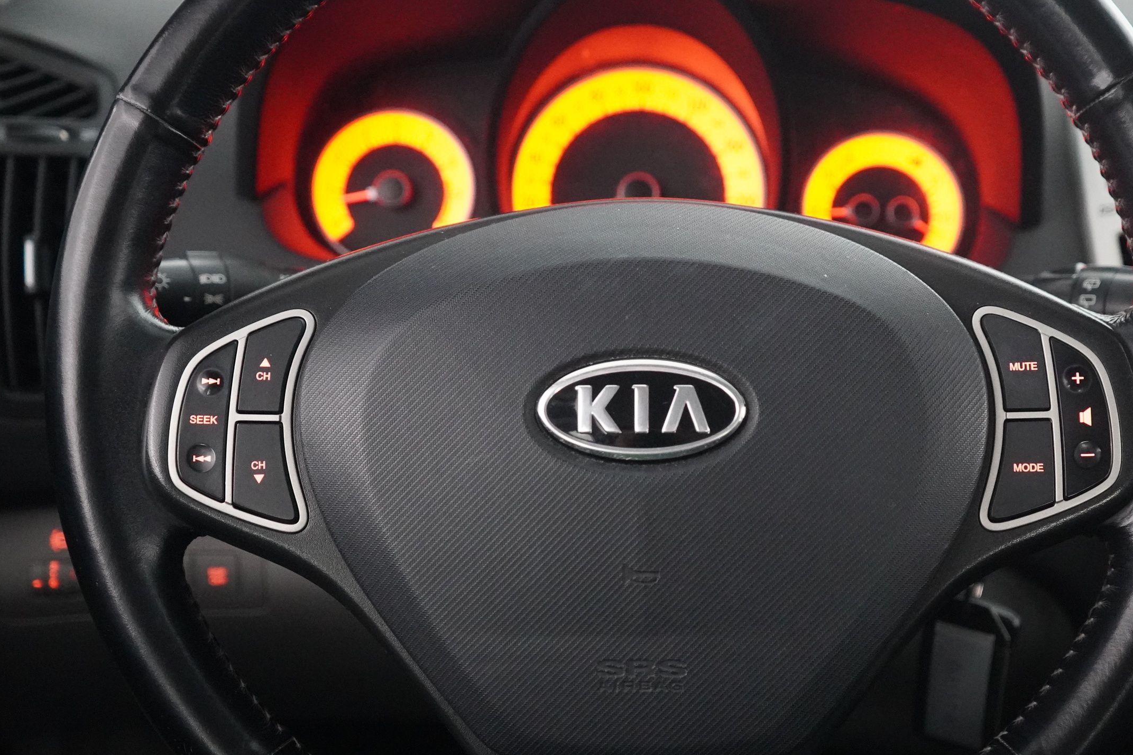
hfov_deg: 40.2
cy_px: 423
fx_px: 1542
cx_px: 649
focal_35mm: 49
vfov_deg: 27.5
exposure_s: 1/25
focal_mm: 28
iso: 6400
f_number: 3.5
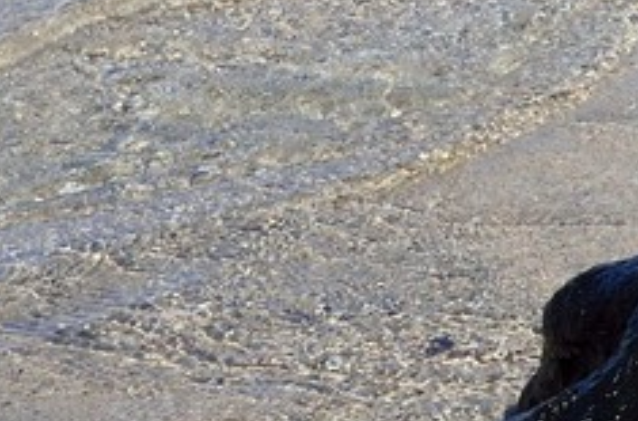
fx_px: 3374
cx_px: 1960
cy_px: -550
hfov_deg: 8.8
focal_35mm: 191
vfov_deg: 6.8
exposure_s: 1/1000
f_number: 7.1
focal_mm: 18.5
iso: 200
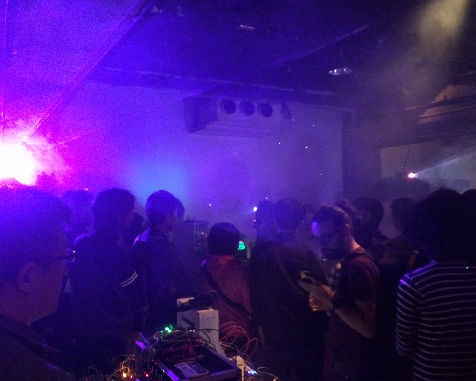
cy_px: 188
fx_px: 437
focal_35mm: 31
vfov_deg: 47.1
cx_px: 239
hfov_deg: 57.2
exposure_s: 1/15
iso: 1600
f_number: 2.2
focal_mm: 4.15
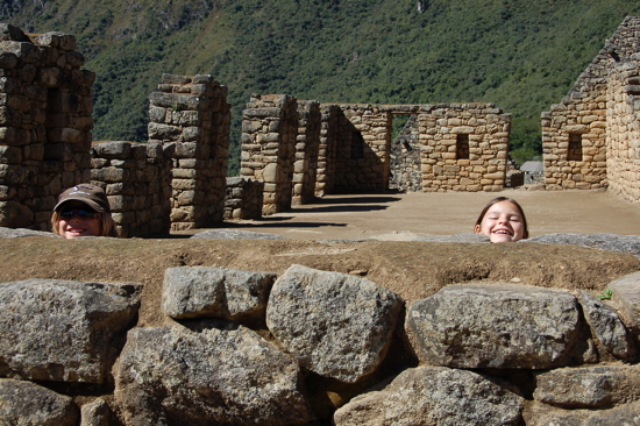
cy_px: 213
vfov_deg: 28.0
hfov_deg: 41.1
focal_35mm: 48
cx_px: 320
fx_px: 853
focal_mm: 32
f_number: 9
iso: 200
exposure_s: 1/320
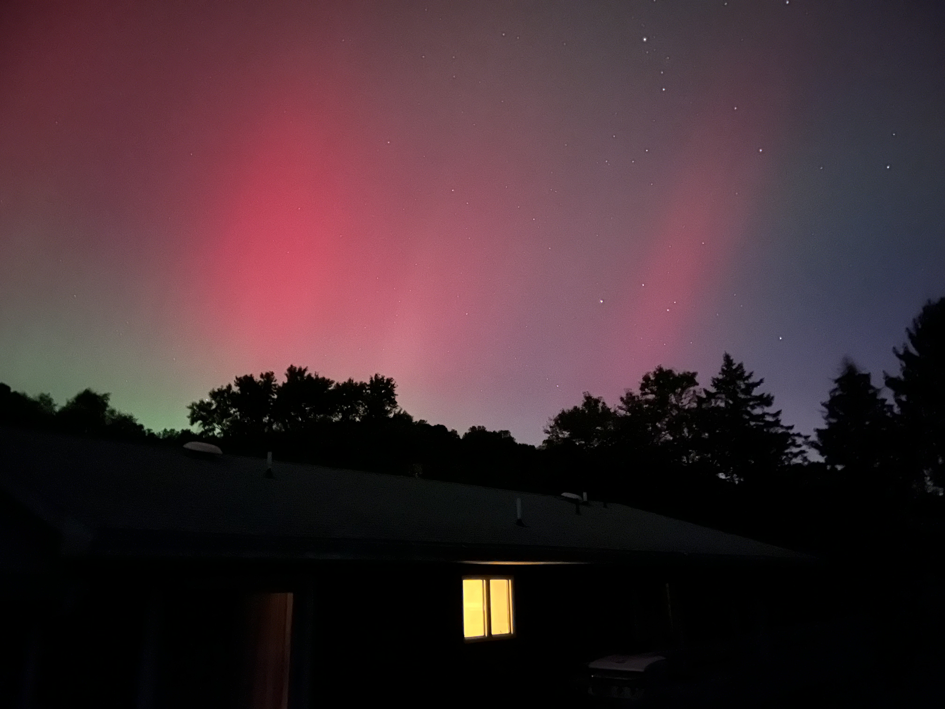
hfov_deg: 67.3
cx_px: 472
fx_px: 710
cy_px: 354
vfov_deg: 53.1
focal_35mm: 26
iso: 8000
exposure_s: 1/2
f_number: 1.6
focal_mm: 5.1
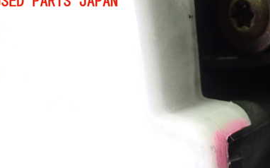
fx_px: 368
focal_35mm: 50
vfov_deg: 25.0
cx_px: 201
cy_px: 152
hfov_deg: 39.3
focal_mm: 5.4
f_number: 2.3
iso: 640
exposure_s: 1/60
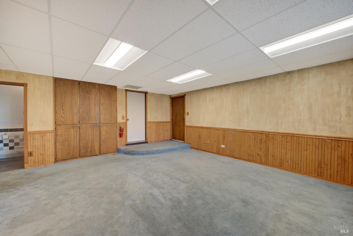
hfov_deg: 104.2
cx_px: 176
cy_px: 118
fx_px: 137
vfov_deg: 81.3
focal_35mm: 14
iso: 100
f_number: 14
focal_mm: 14
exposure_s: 1/3
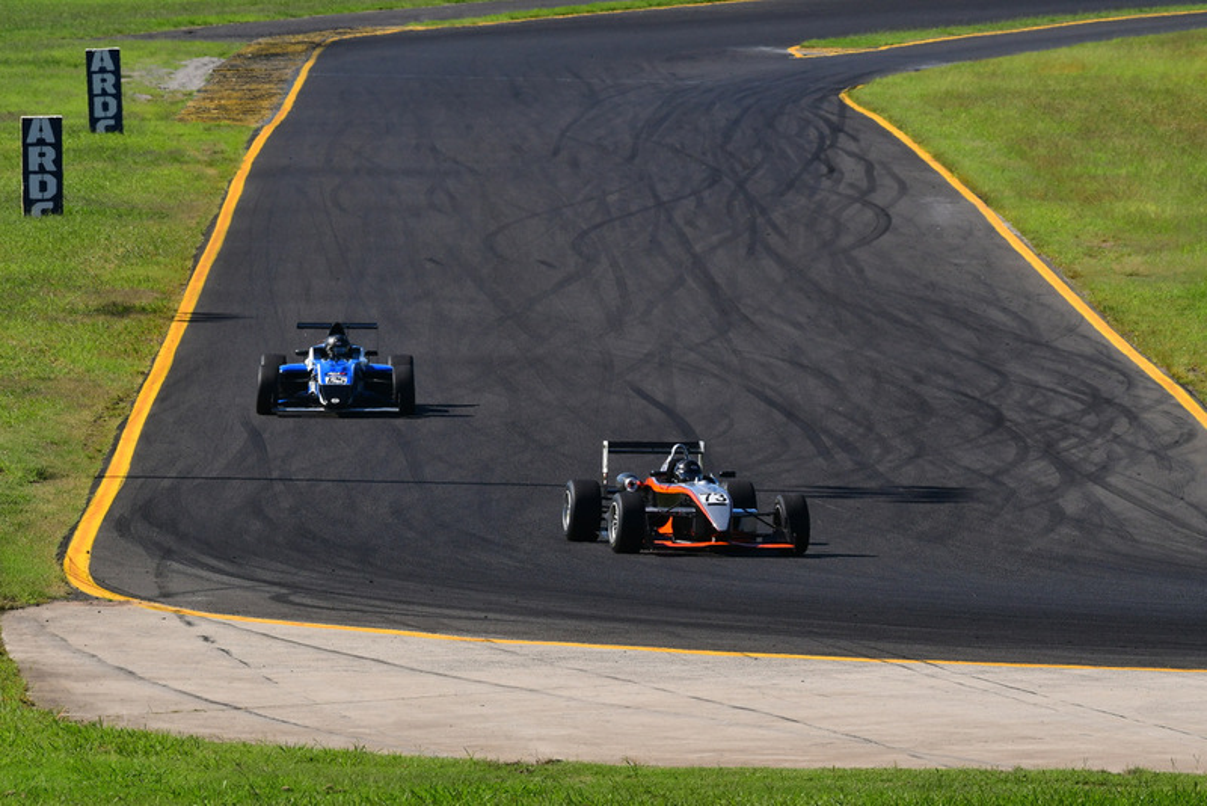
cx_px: 604
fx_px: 16098
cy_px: 403
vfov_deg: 2.9
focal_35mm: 480
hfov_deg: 4.3
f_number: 13
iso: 500
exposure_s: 1/640
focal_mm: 320
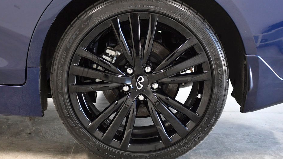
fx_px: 413
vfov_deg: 21.8
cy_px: 77
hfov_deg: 37.8
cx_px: 138
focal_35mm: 55
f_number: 3.5
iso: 1250
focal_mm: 32
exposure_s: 1/320
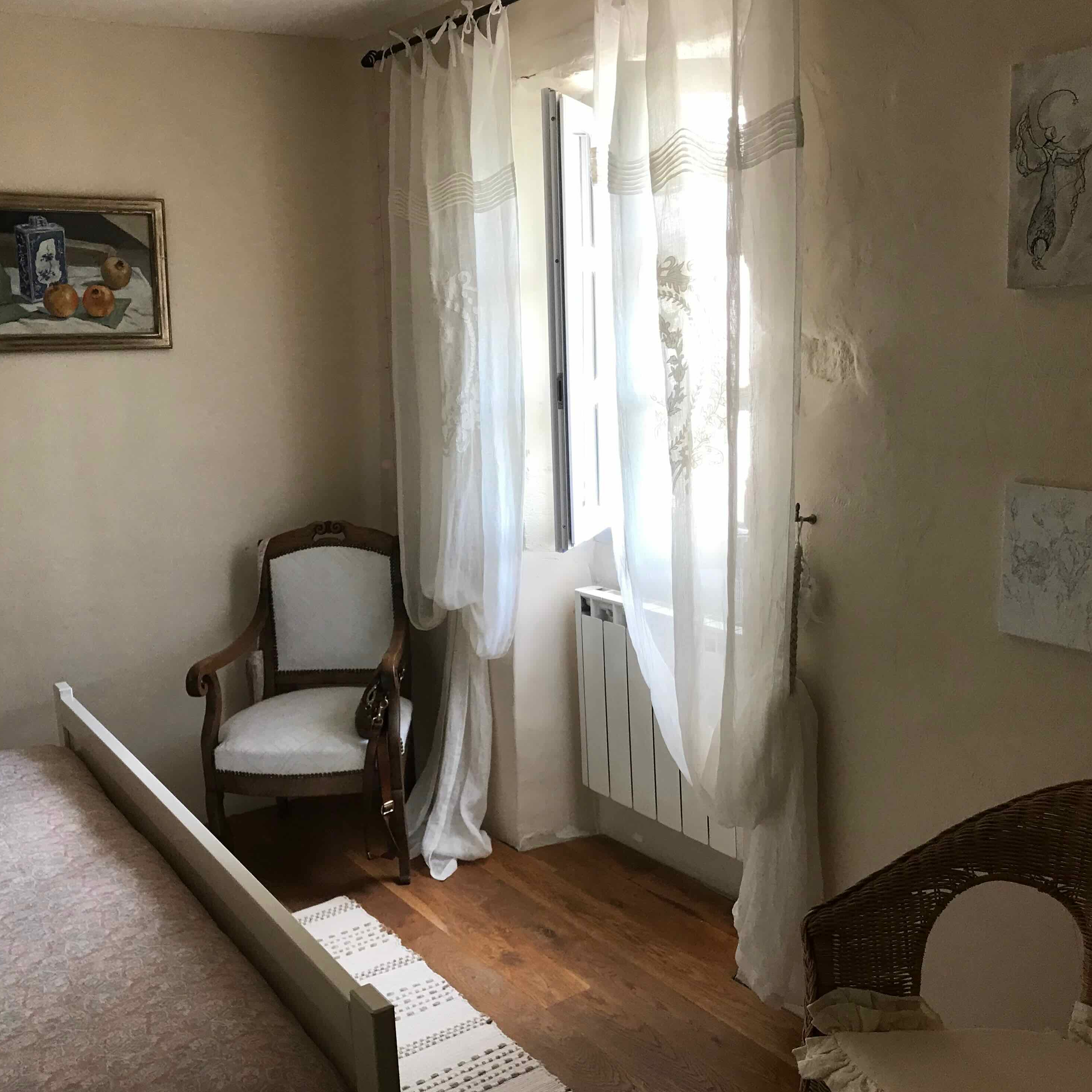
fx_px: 1213
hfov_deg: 48.4
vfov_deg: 48.5
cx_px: 503
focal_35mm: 34
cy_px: 550
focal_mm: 3.99
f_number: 1.8
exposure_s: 1/33
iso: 32
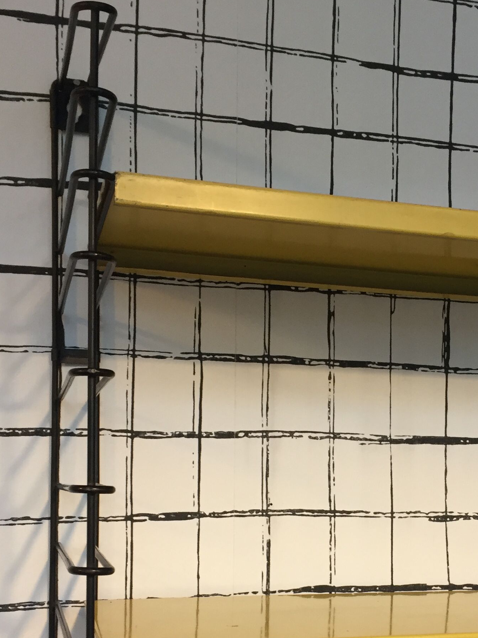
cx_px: 356
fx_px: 976
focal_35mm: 53
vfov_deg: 35.7
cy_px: 440
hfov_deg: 27.2
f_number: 2.2
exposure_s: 1/33
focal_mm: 4.15
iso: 100
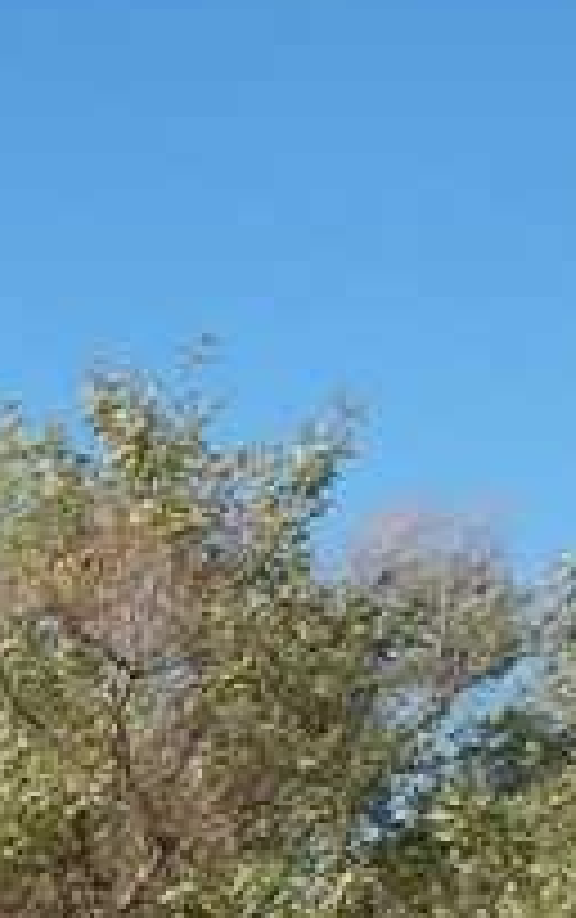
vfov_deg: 16.7
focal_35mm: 117
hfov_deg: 8.0
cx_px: -1598
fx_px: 2930
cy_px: 1233
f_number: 6
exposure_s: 1/640
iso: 125
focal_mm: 4
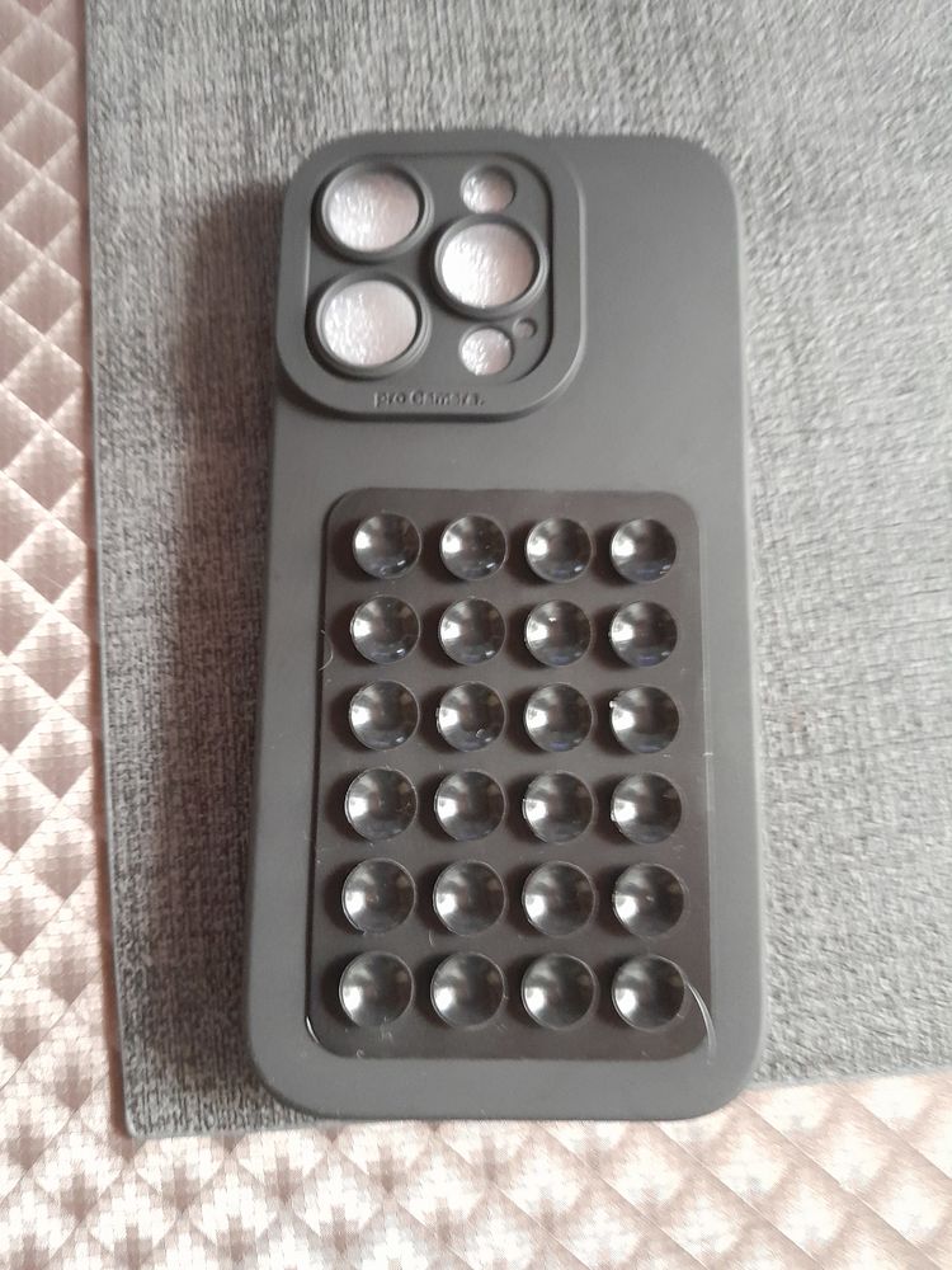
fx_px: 990
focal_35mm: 27
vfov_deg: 65.3
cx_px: 476
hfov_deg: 51.4
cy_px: 635
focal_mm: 4
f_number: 1.8
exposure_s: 1/10
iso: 640
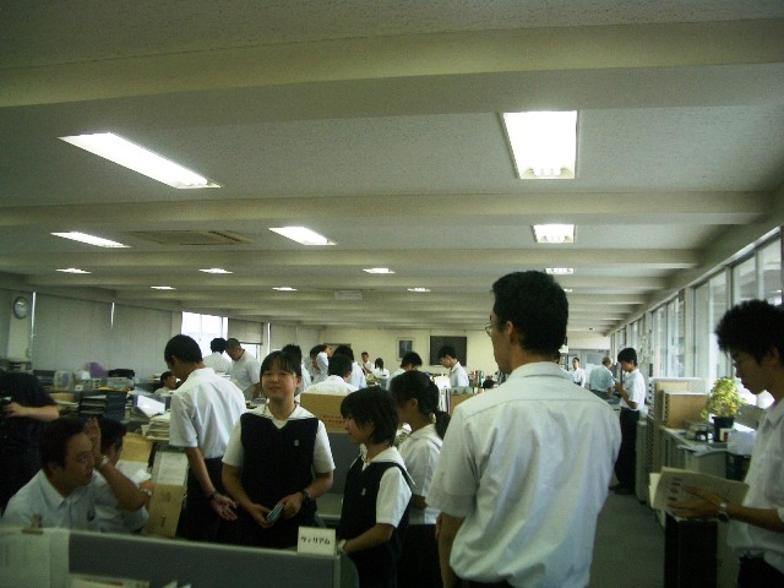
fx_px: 793
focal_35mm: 35
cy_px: 294
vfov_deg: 40.7
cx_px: 392
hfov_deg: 52.6
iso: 100
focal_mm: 5.8
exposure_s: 1/100
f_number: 2.6
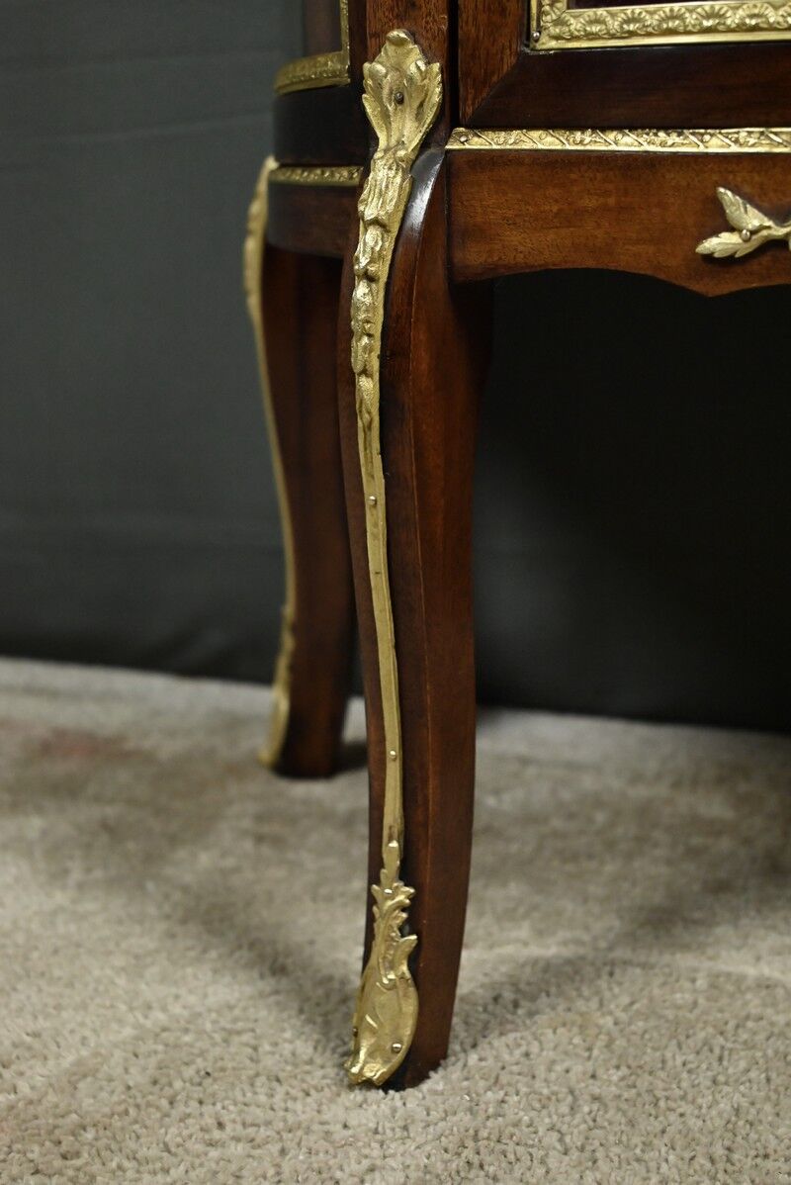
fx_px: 1646
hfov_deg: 27.0
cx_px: 396
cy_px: 592
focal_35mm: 50
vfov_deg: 39.6
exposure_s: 1/60
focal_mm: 50
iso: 5000
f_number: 6.3
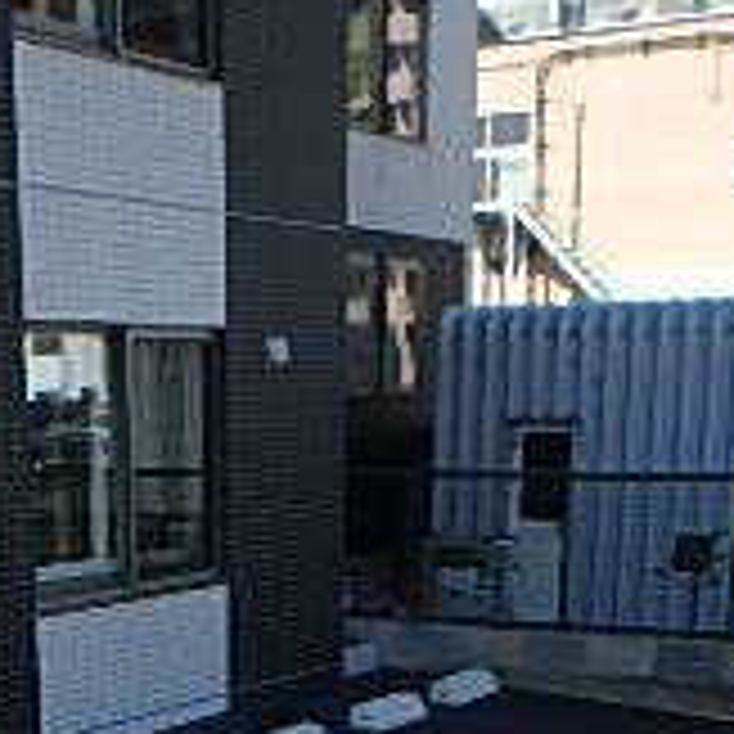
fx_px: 1751
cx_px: 117
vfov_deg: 21.4
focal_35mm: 73
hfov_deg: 23.2
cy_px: 959
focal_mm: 3.7
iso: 125
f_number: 3.5
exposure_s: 1/640
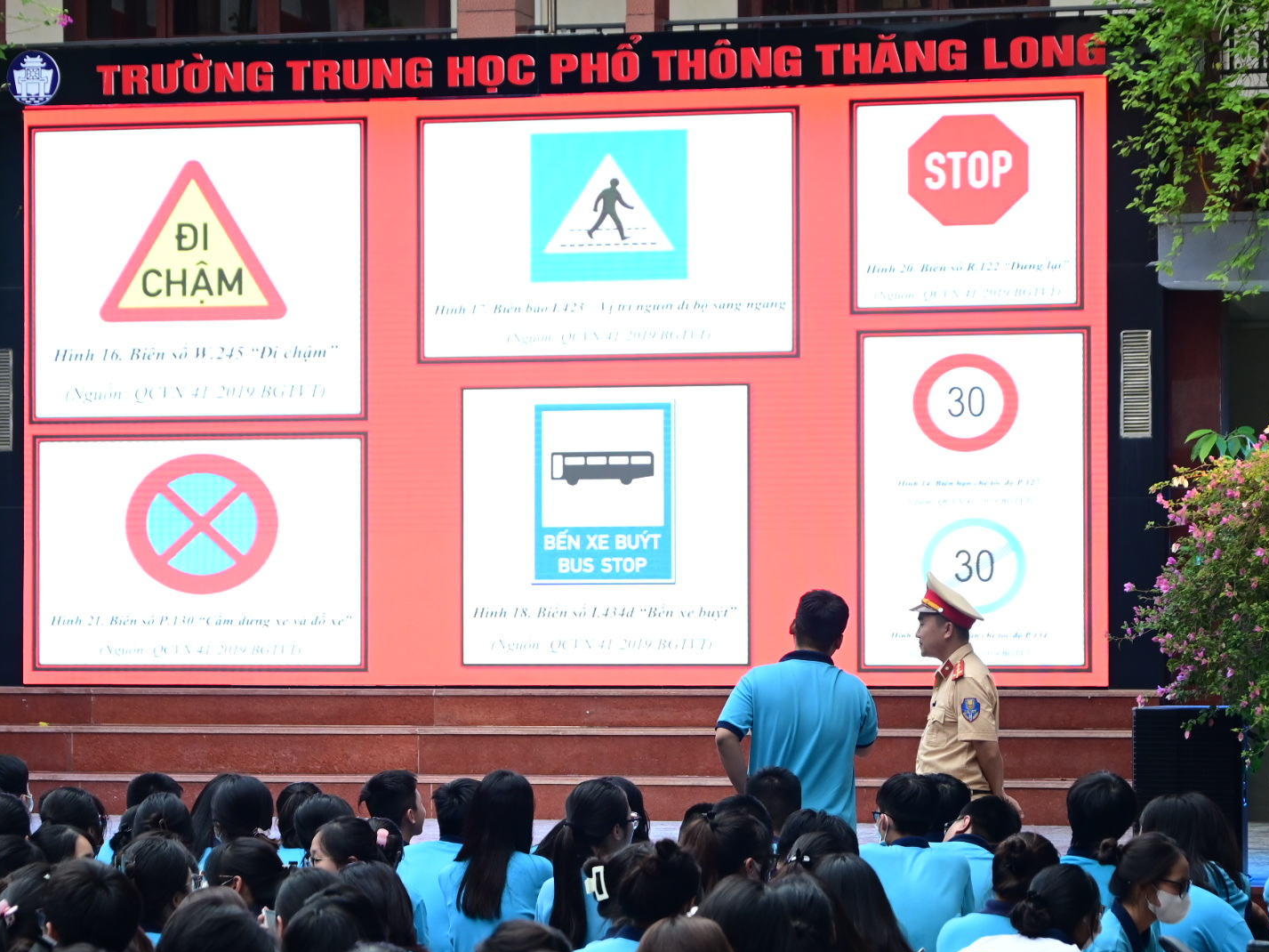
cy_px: 473
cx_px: 591
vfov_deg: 11.3
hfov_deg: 15.1
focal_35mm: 131
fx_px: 4802
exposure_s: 1/200
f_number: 5.6
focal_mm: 80
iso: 1000
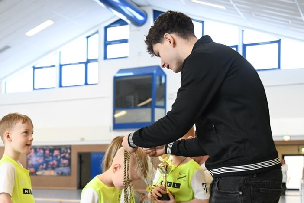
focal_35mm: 62
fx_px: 524
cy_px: 178
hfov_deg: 32.0
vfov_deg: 21.5
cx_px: 91
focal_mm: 34
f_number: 2.8
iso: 5000
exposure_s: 1/640
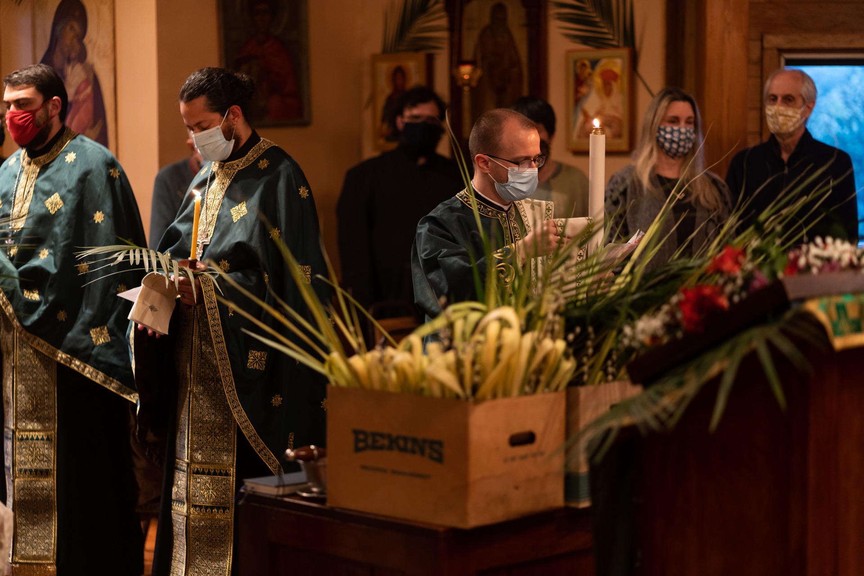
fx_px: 2040
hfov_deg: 23.9
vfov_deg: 16.1
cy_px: 288
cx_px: 432
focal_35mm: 85
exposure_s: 1/80
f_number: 1.8
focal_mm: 85
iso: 800
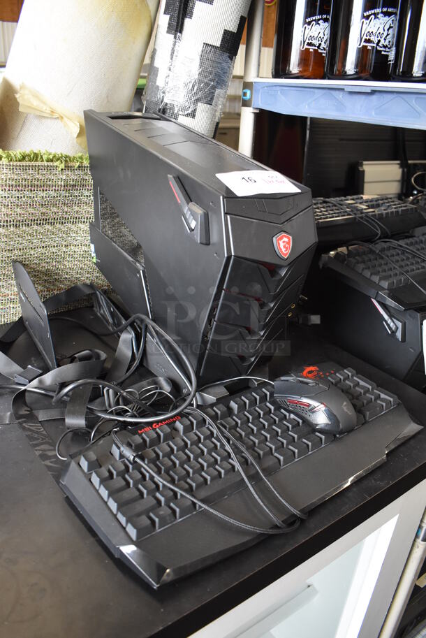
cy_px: 319
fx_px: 478
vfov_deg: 67.3
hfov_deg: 48.0
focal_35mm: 27
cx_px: 213
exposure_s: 1/125
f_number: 3.5
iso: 2000
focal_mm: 18
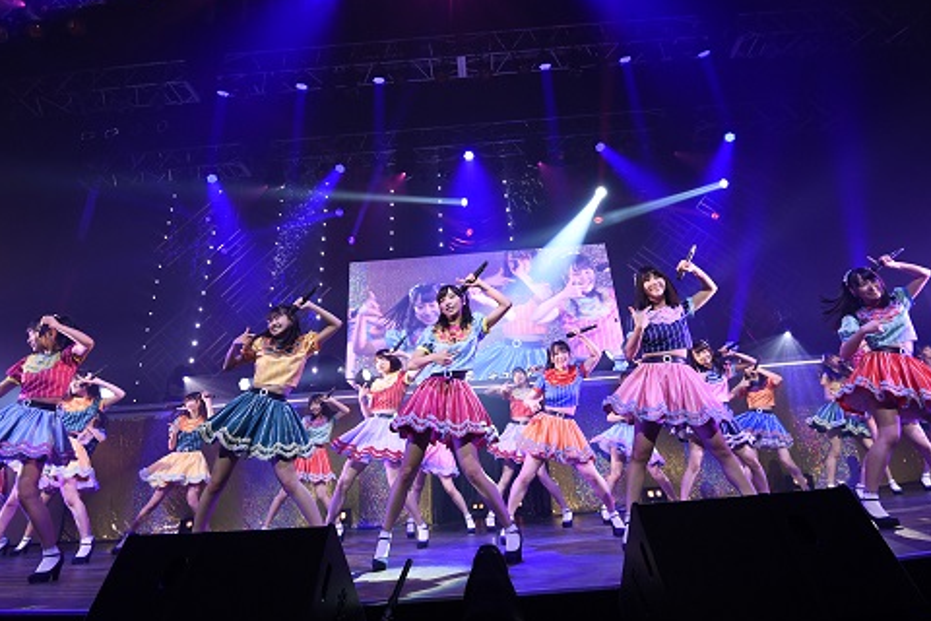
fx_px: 517
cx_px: 467
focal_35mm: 20
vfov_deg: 61.3
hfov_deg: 84.0
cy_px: 245
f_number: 5
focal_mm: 16
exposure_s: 1/500
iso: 2000
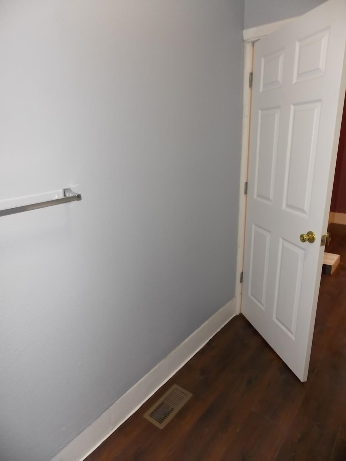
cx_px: 173
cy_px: 230
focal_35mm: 23
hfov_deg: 58.9
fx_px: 307
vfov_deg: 73.9
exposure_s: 1/30
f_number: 3.1
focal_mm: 4
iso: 200
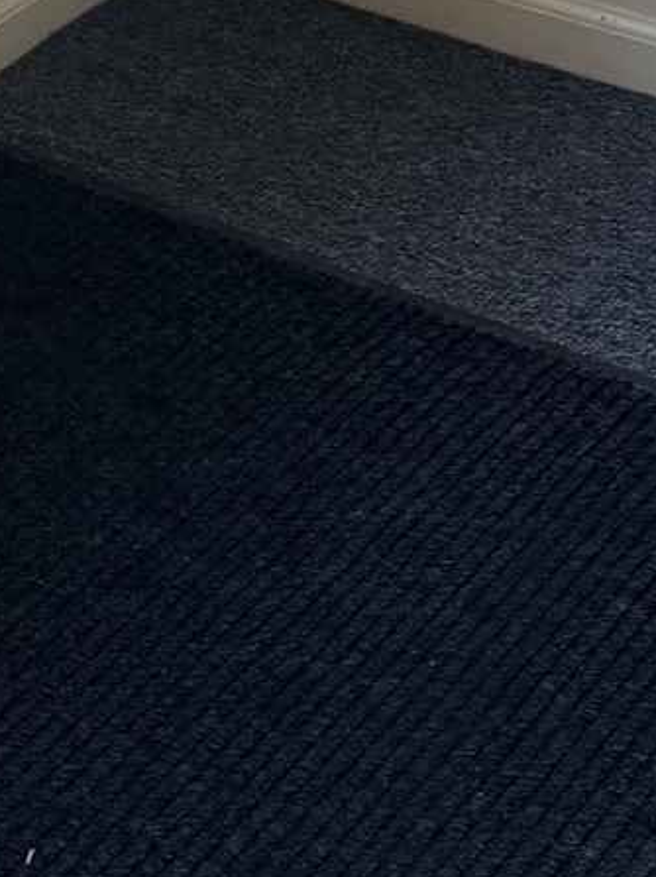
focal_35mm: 124
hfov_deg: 11.5
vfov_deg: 13.8
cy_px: -796
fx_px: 3136
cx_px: -279
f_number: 1.78
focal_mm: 6.76
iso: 125
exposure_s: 1/60
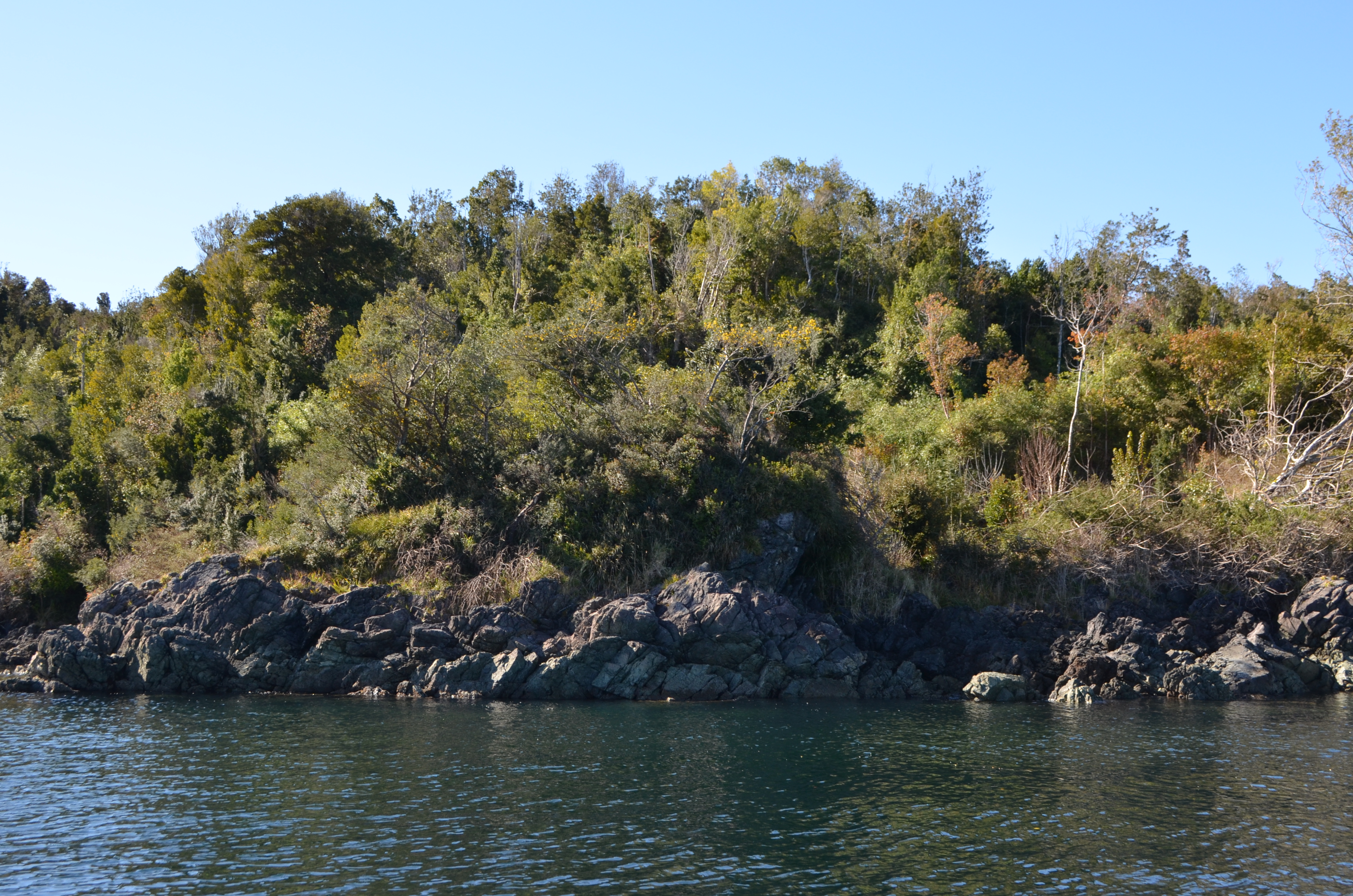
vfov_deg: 31.8
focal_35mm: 42
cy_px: 448
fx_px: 1575
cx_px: 676
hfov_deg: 46.5
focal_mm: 28
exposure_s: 1/200
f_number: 7.1
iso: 200
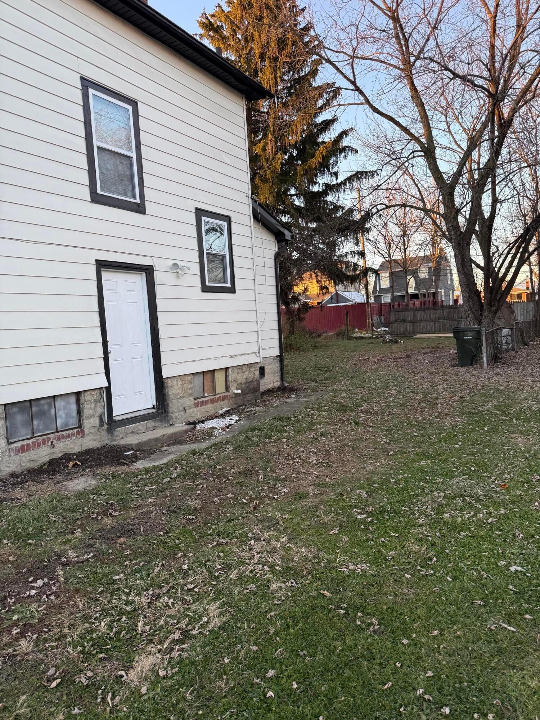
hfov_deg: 56.8
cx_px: 270
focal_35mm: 24
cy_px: 360
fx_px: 499
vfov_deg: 71.6
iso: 100
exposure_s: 1/282
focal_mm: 6.76
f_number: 1.78
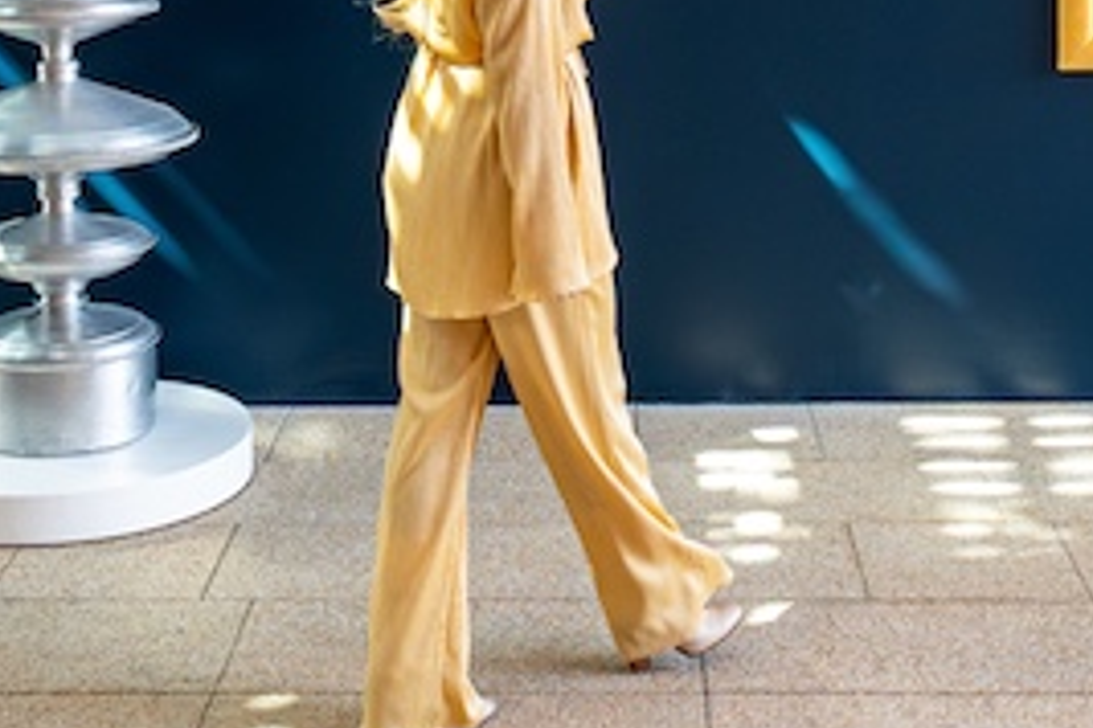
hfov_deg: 28.1
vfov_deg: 17.9
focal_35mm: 72
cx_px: 516
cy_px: -162
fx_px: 2186
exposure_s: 1/250
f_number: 2.8
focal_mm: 16
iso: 1600
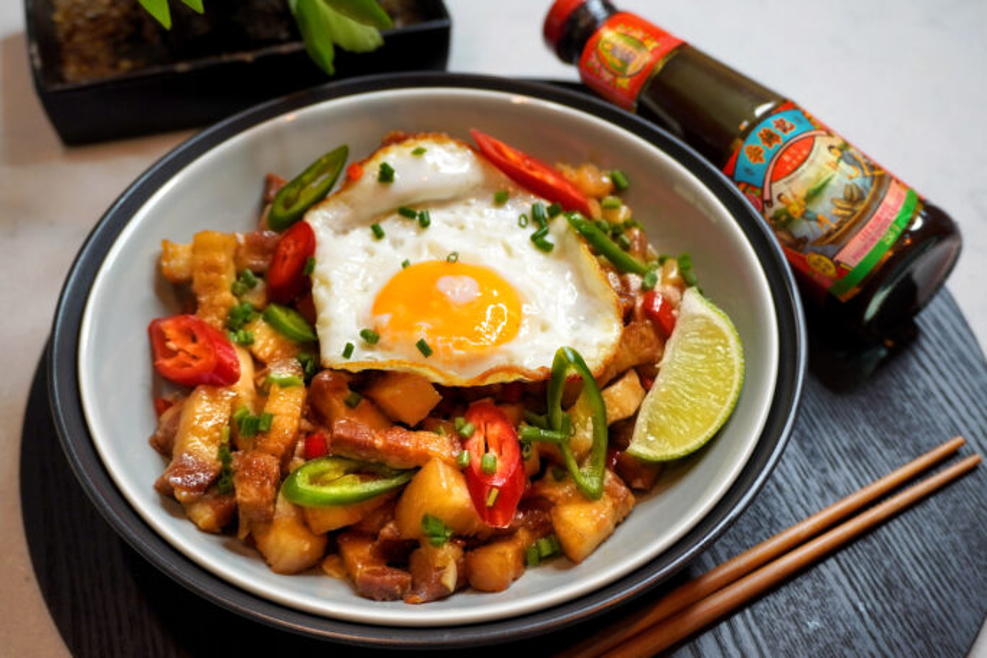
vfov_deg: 34.2
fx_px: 1069
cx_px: 494
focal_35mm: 39
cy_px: 329
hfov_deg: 49.6
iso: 320
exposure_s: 1/60
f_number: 4.5
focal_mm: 26
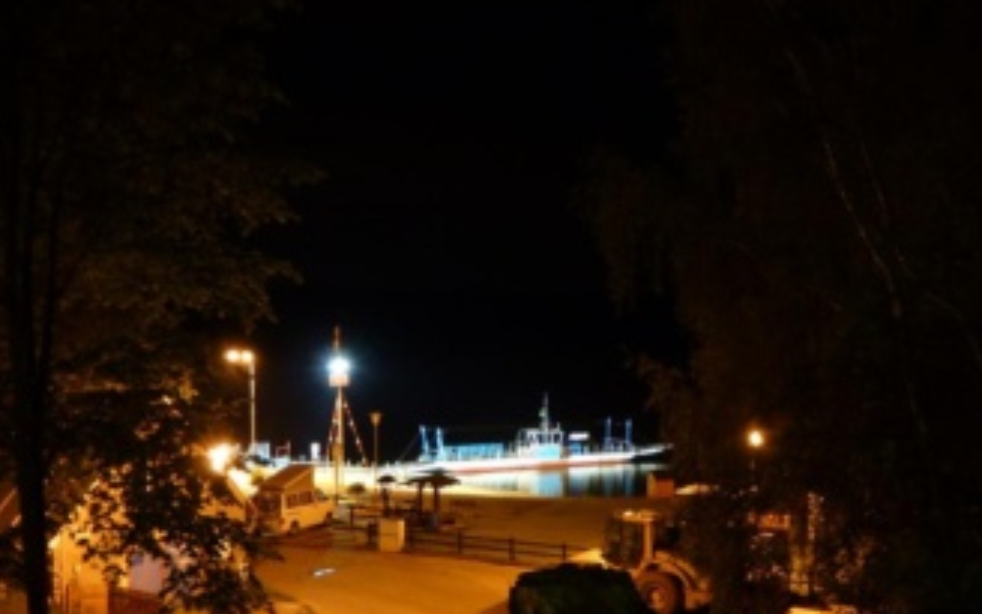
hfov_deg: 47.0
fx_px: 1124
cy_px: 346
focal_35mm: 42
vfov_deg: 30.5
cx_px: 584
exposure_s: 15
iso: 100
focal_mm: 4.7
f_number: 3.4
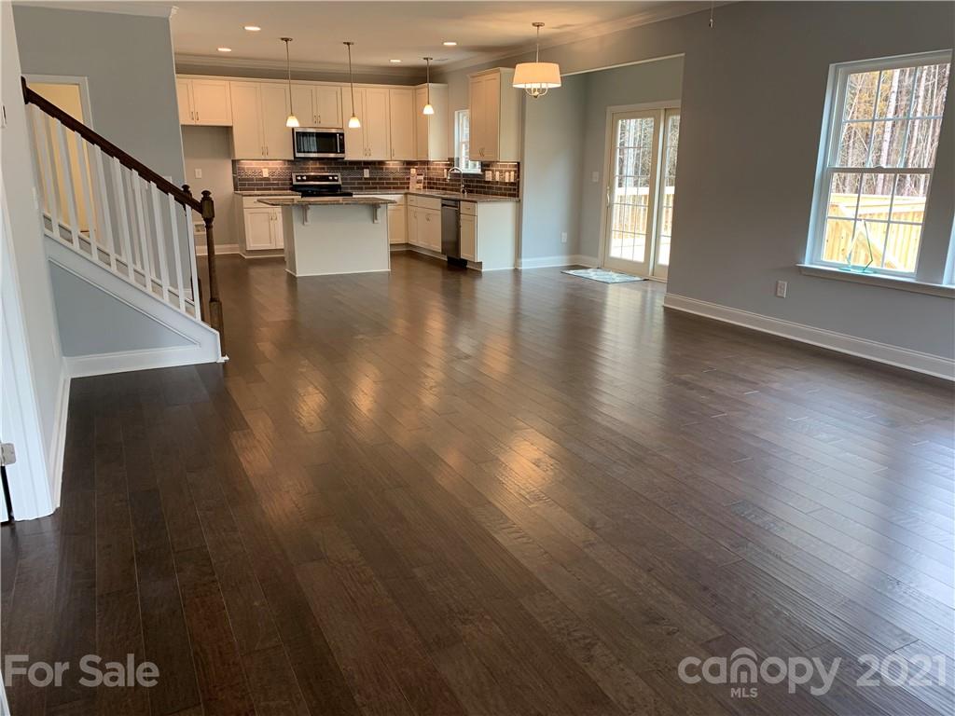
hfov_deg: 67.3
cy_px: 358
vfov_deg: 53.1
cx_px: 478
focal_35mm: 26
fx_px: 717
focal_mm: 4.25
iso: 64
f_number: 1.8
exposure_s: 1/60
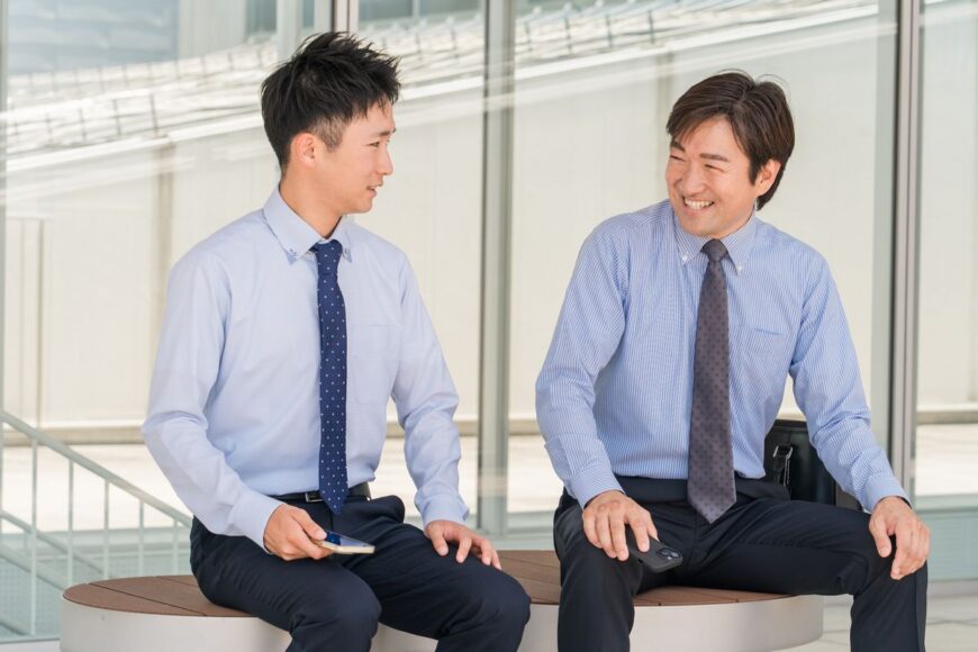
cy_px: 326
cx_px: 489
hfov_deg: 19.8
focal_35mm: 103
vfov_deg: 13.3
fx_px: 2798
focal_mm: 103
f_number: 6.3
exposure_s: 1/160
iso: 100
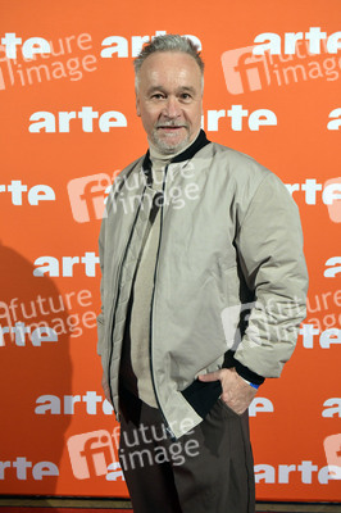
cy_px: 256
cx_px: 170
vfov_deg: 41.1
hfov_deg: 28.0
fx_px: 683
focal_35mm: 48
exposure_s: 1/160
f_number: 5.6
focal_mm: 48
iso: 2000
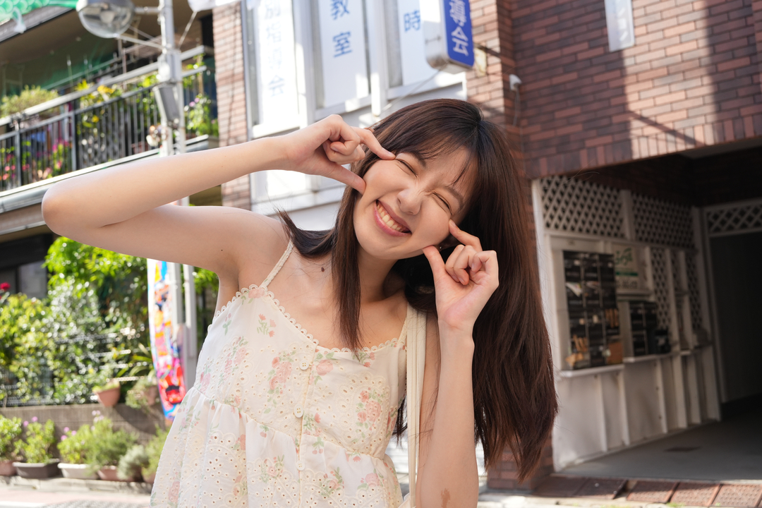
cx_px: 381
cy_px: 254
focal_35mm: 44
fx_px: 931
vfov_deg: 30.5
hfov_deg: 44.5
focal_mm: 44
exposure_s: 1/320
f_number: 8
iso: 800
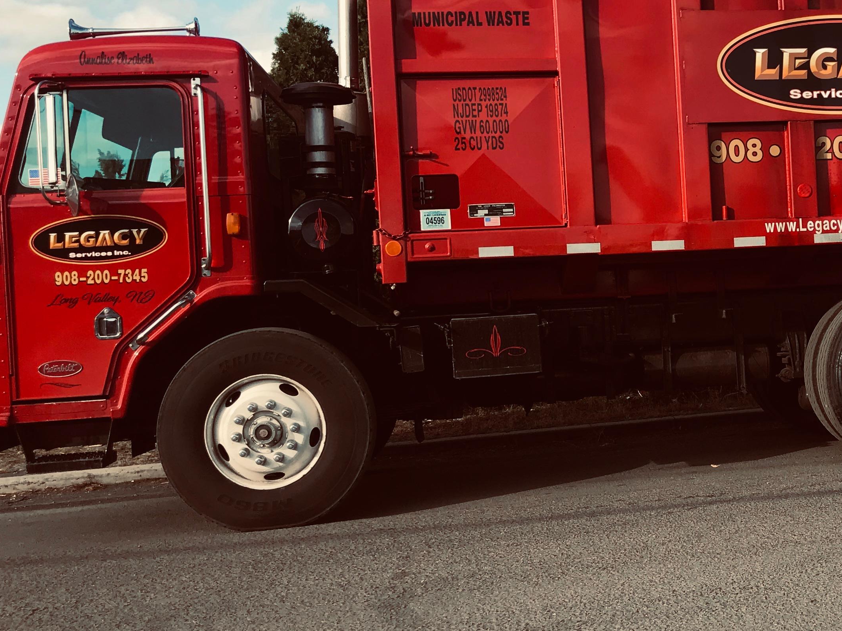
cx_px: 757
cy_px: 287
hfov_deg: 34.2
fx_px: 1289
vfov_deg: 27.5
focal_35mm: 53
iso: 20
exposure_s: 1/879
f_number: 1.8
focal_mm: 3.99
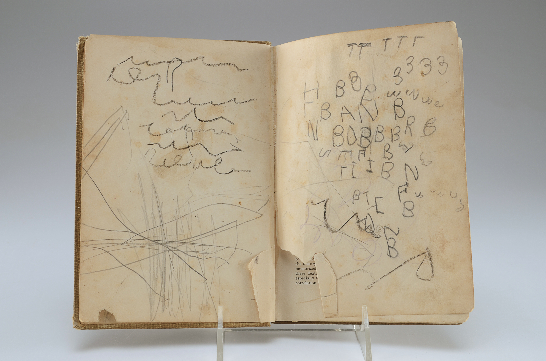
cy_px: 180
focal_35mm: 52
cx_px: 273
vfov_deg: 25.6
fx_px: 795
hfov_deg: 37.9
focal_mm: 35
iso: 100
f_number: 11
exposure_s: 1/80
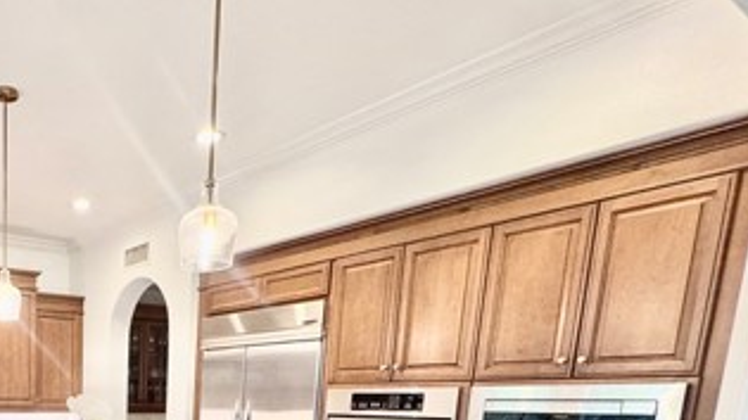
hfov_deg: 54.1
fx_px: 615
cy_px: 513
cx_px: 66
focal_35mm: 31
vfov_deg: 31.3
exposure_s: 1/120
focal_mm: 2.22
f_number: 2.2
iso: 200
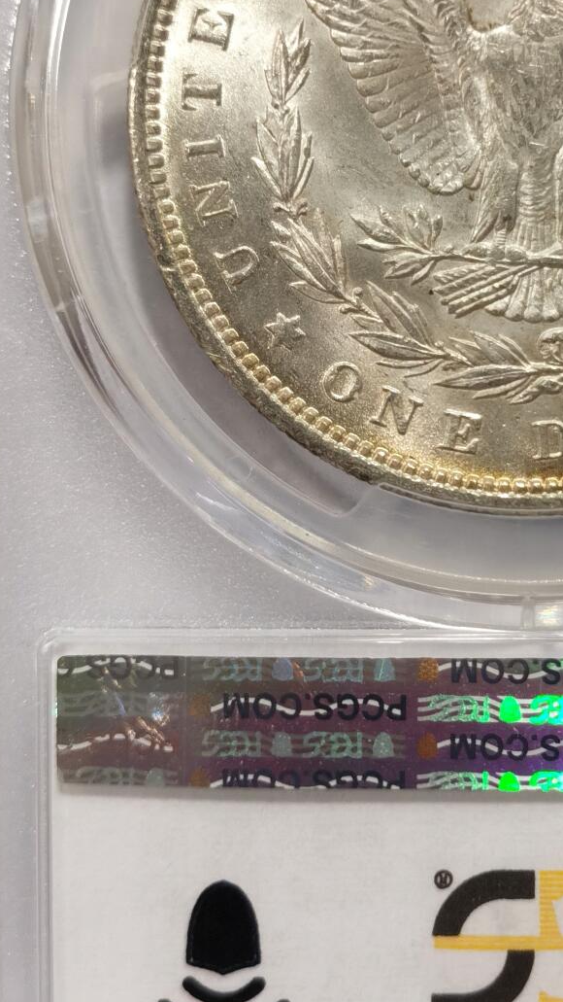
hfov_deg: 11.7
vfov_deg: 20.7
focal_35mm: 103
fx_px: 2733
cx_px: 529
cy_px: 362
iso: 100
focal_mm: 5.56
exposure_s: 1/100
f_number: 16
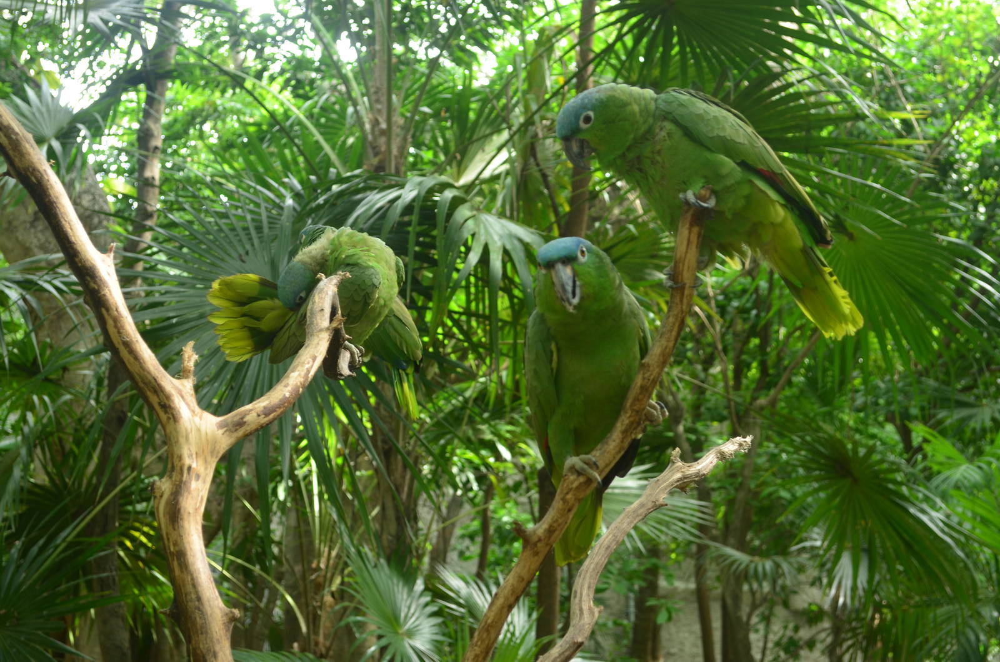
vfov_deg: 21.5
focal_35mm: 63
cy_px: 331
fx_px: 1747
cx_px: 500
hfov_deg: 32.0
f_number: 5.3
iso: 320
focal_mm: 42
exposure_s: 1/25
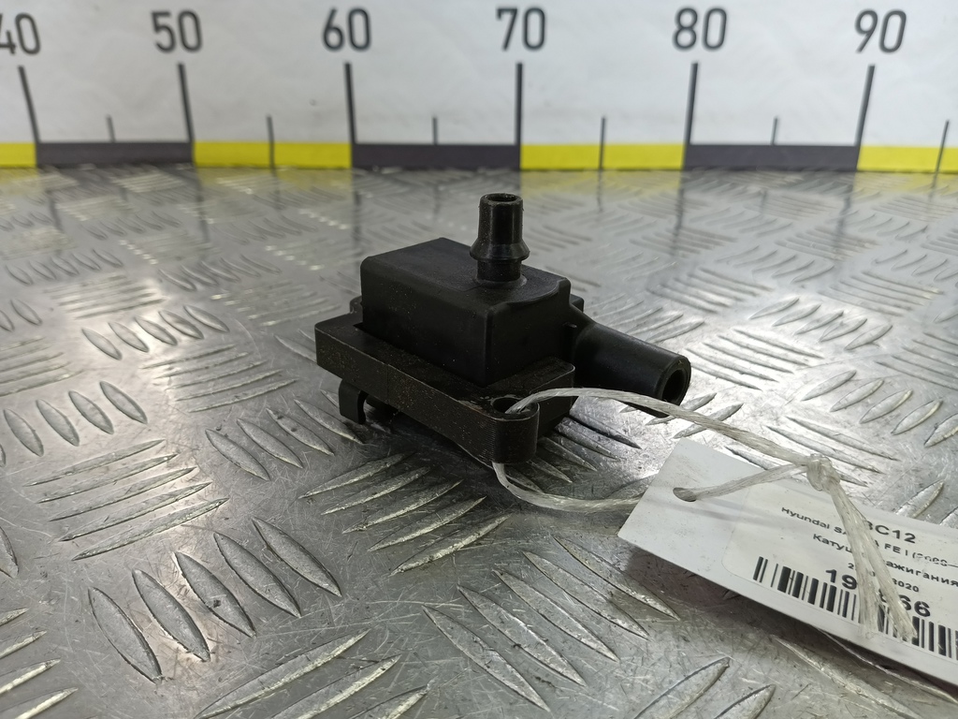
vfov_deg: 58.9
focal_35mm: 23
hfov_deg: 73.9
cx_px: 479
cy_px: 360
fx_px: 637
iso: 136
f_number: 1.6
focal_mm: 4.11
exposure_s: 1/100
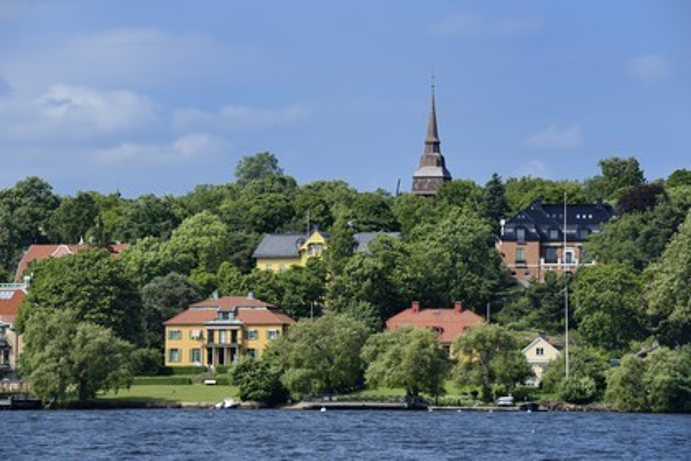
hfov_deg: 12.5
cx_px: 346
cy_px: 230
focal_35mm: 165
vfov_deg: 8.3
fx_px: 3167
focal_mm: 165
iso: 200
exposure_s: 1/500
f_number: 10
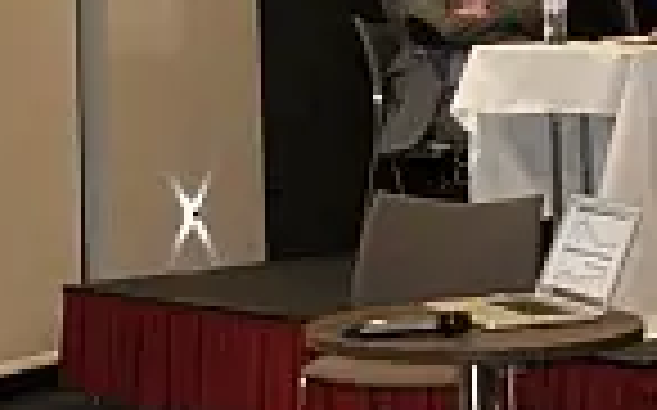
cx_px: 230
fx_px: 2702
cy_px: -309
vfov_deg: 8.4
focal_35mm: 151
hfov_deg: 13.8
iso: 800
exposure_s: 1/60
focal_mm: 18
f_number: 4
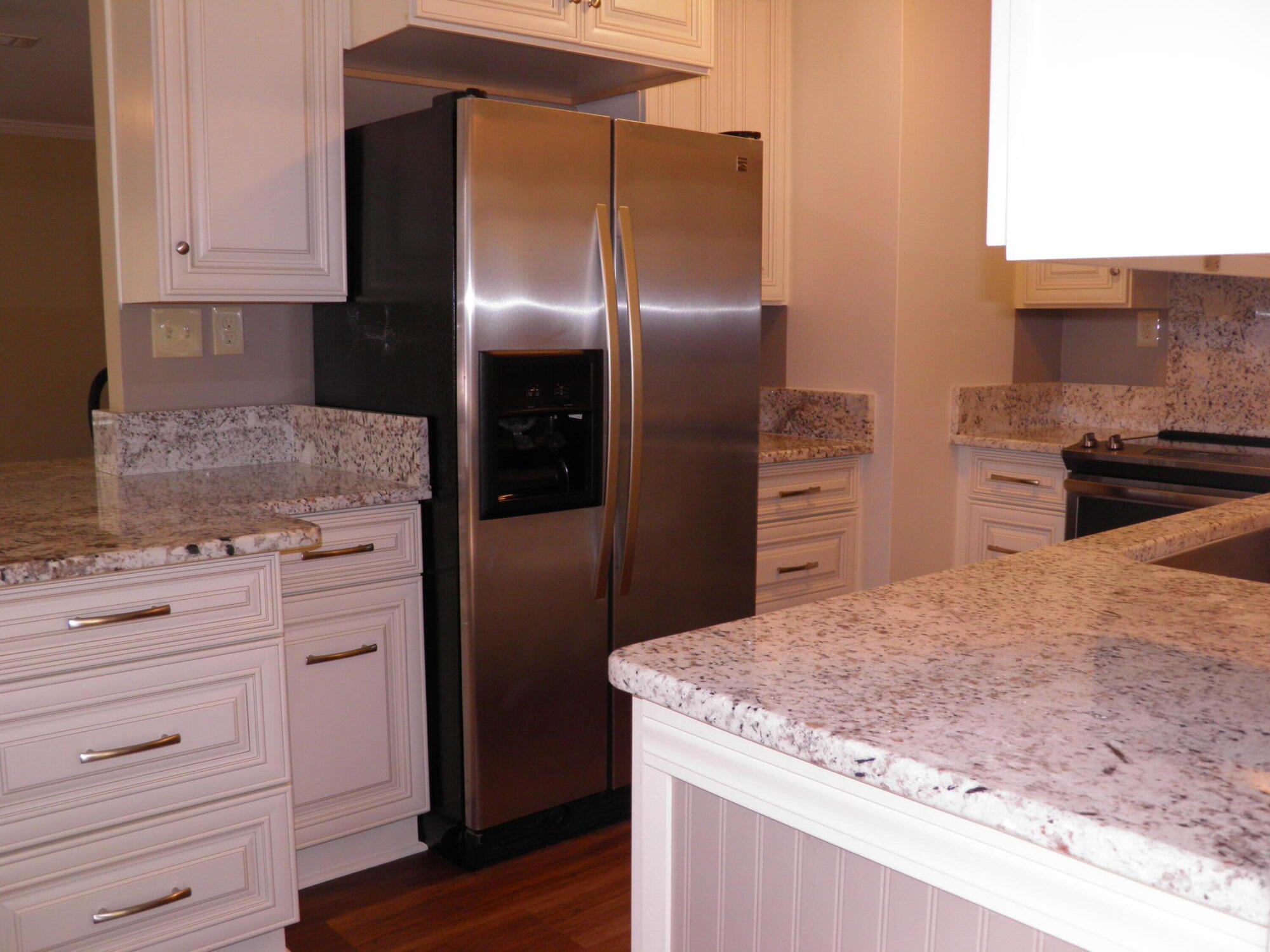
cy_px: 476
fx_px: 1101
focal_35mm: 30
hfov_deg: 60.0
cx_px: 635
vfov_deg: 46.8
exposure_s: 1/40
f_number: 3
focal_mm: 5.5
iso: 100
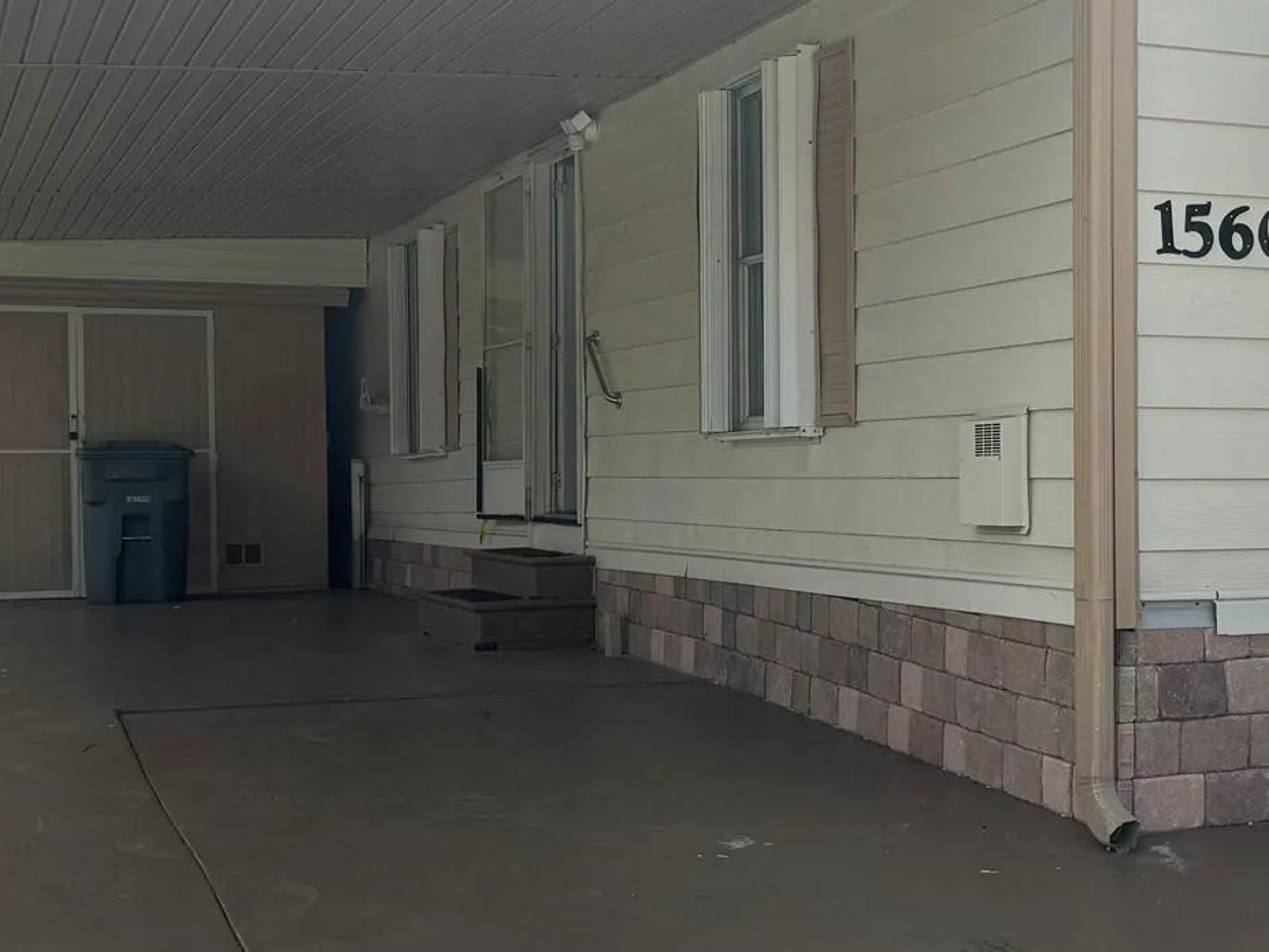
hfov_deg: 35.8
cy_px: 461
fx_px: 1944
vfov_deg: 27.5
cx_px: 849
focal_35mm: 53
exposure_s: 1/4049
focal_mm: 6.76
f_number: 1.78
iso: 80
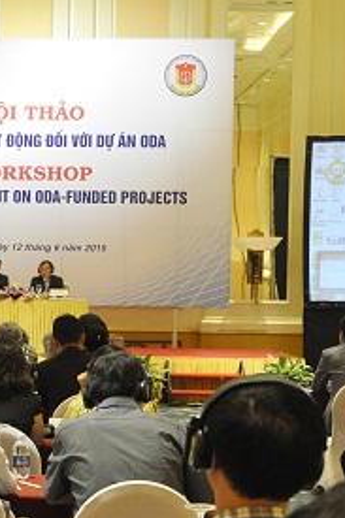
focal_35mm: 85
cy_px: 327
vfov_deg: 23.9
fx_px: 1223
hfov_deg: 15.5
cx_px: -60
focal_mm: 24
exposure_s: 1/60
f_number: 3.8
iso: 1600
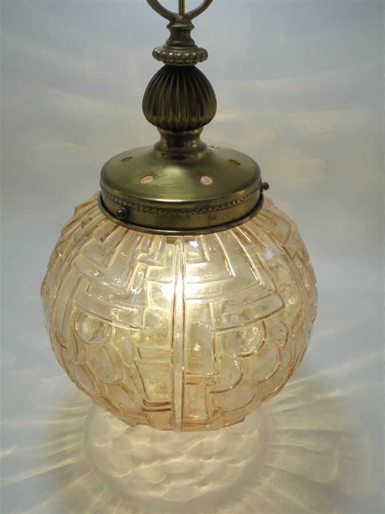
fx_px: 504
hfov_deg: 41.8
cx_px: 192
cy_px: 257
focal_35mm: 34
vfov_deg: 54.0
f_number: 4
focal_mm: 6.1
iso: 100
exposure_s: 1/200
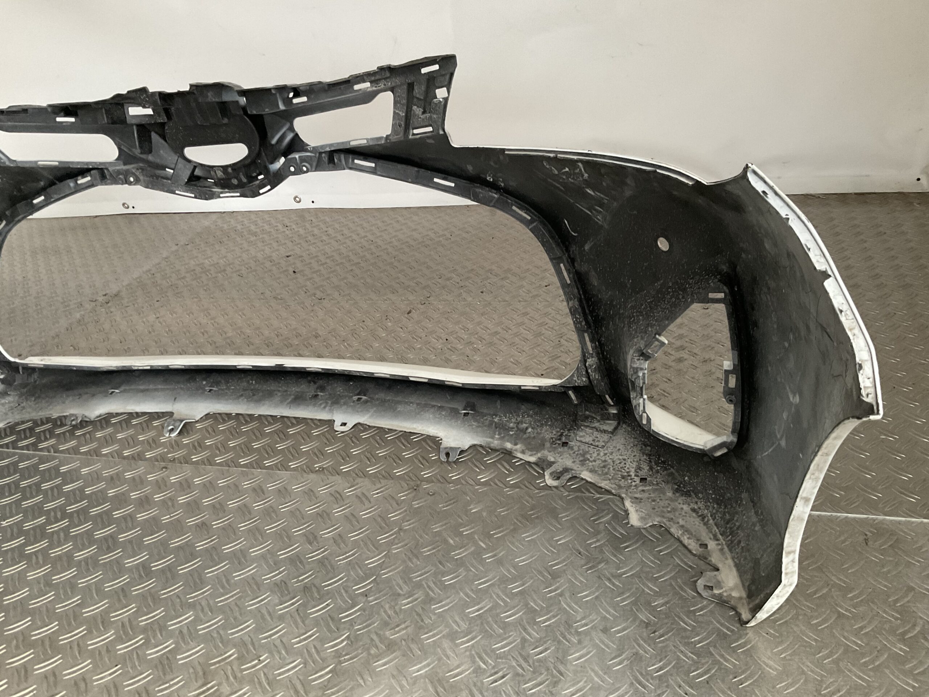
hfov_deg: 61.7
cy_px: 348
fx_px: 778
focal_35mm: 29
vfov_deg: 48.2
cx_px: 464
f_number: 1.8
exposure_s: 1/50
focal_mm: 3
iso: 160
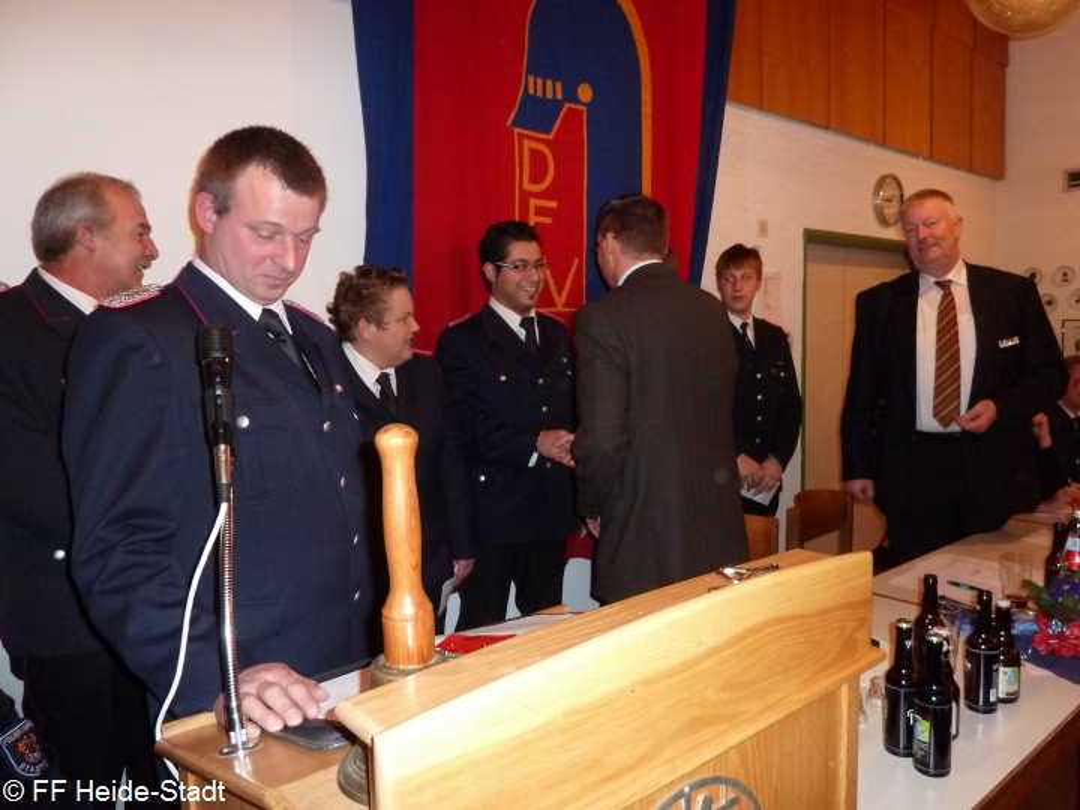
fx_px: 780
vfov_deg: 54.9
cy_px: 405
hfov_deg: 69.4
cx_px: 540
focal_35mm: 25
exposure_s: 1/30
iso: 400
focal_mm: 4.1
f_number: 3.3
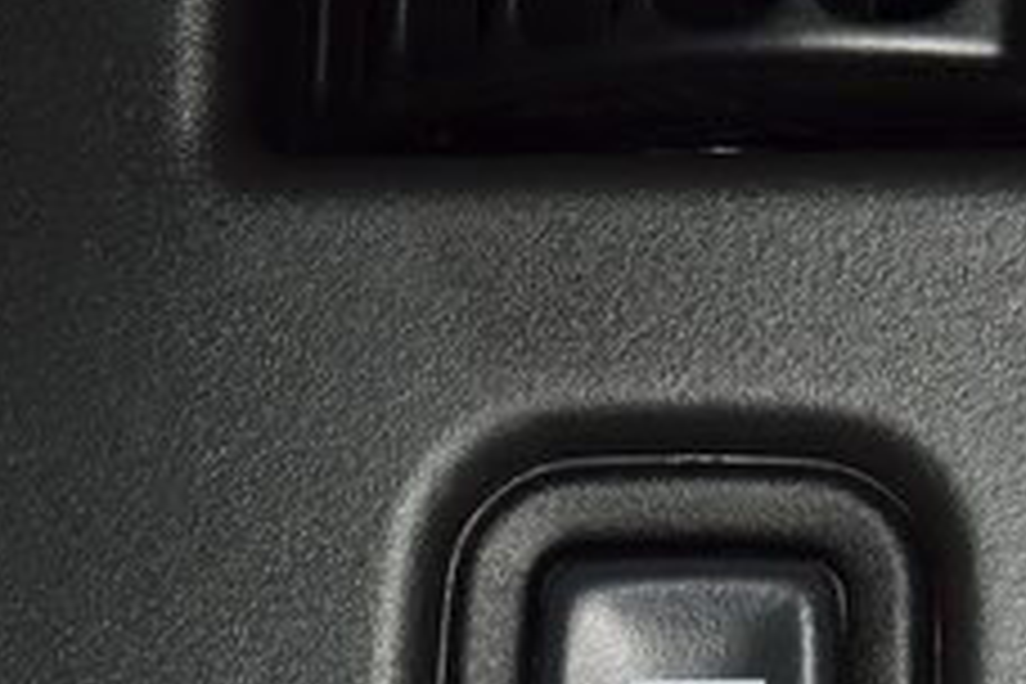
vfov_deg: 4.6
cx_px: 693
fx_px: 8407
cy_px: 718
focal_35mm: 295
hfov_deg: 7.0
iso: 100
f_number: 8
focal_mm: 70
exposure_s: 1/125
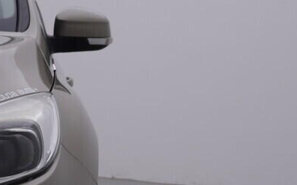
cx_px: 104
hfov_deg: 21.8
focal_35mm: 95
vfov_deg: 13.4
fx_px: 769
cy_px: 209
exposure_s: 1/125
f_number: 5
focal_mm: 24
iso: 125
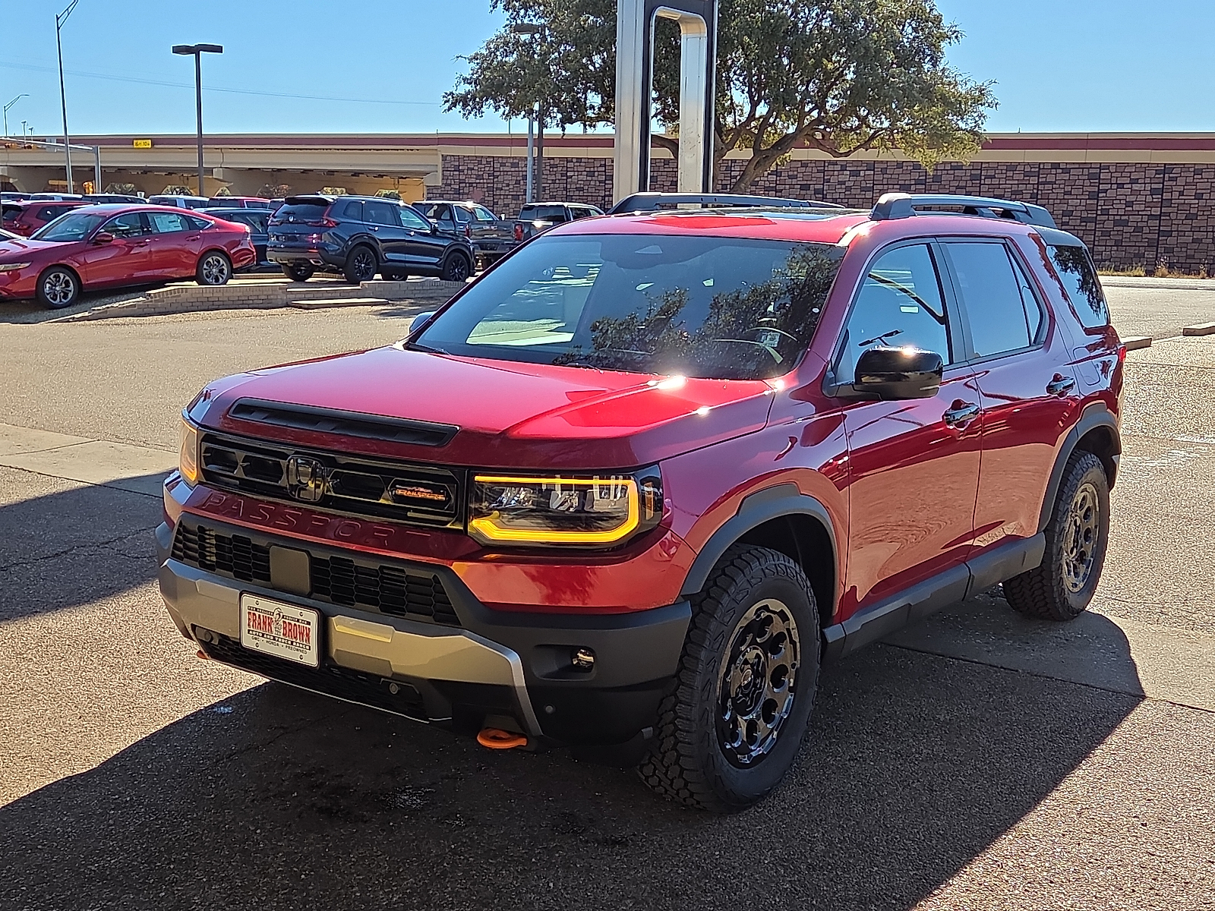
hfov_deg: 46.8
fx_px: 1404
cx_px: 608
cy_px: 456
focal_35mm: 40
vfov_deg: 36.0
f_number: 1.8
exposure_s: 1/1250
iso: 25
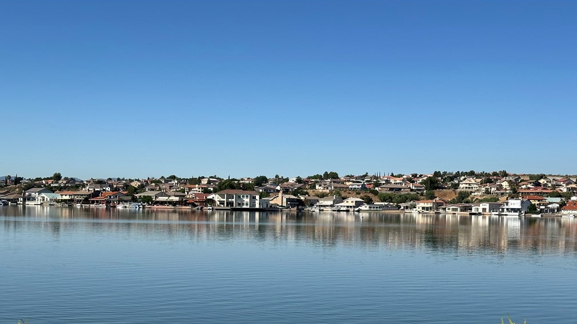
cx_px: 288
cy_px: 217
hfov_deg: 39.2
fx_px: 811
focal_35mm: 53
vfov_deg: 22.5
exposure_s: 1/7092
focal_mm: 6.86
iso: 64
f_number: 1.78
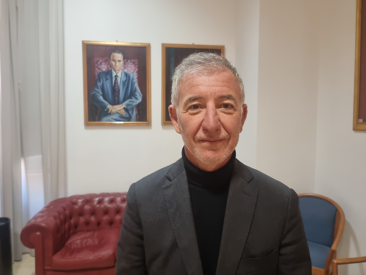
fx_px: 254
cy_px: 138
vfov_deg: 56.8
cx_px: 183
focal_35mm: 24
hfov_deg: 71.6
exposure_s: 1/50
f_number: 1.8
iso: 400
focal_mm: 6.7
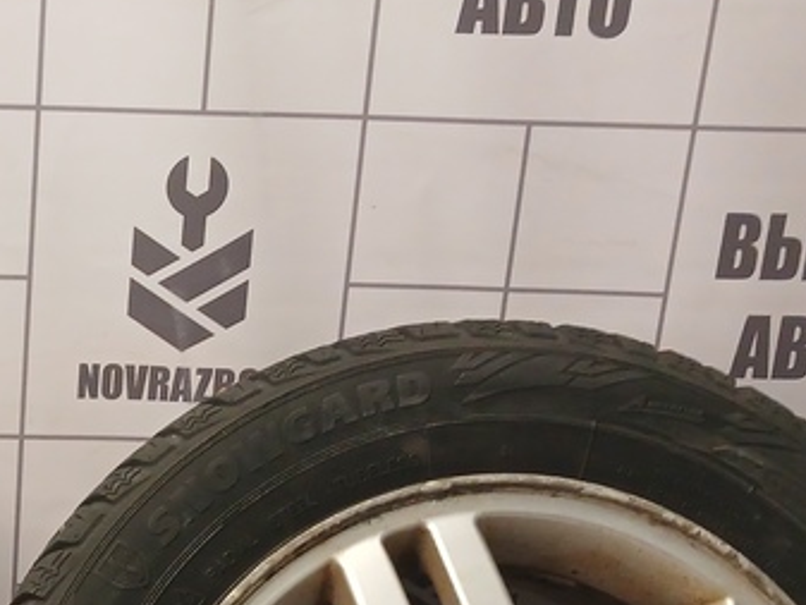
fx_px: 1910
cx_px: -98
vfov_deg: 16.9
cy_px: 806
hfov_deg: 22.4
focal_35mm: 82
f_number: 1.8
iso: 200
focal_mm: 4
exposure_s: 1/50
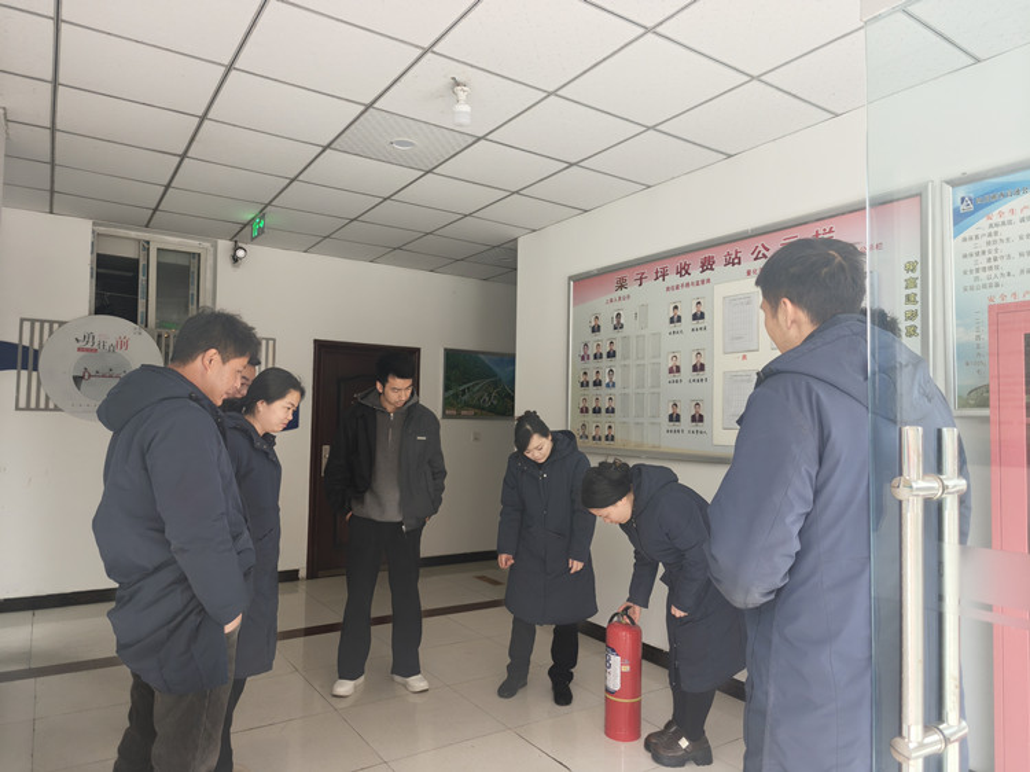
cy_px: 386
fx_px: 684
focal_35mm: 23
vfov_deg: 58.9
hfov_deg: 73.9
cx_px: 515
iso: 640
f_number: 1.6
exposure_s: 1/101
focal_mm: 6.06
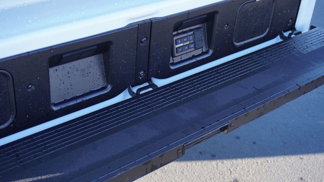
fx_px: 426
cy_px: 74
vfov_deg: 24.1
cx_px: 160
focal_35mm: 50
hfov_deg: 41.7
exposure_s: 1/60
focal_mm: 31
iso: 125
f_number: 5
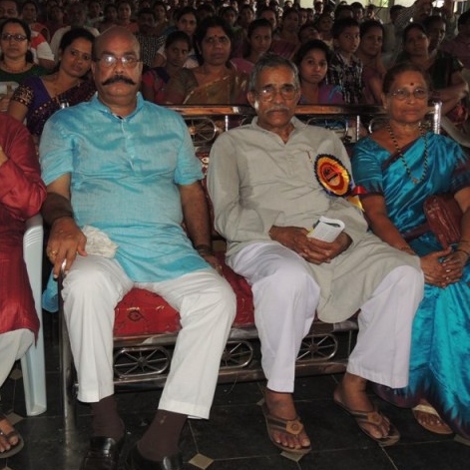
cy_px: 235
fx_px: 737
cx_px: 183
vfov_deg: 35.4
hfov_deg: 35.2
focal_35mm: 48
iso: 200
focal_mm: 7.1
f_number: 3.3
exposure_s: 1/30
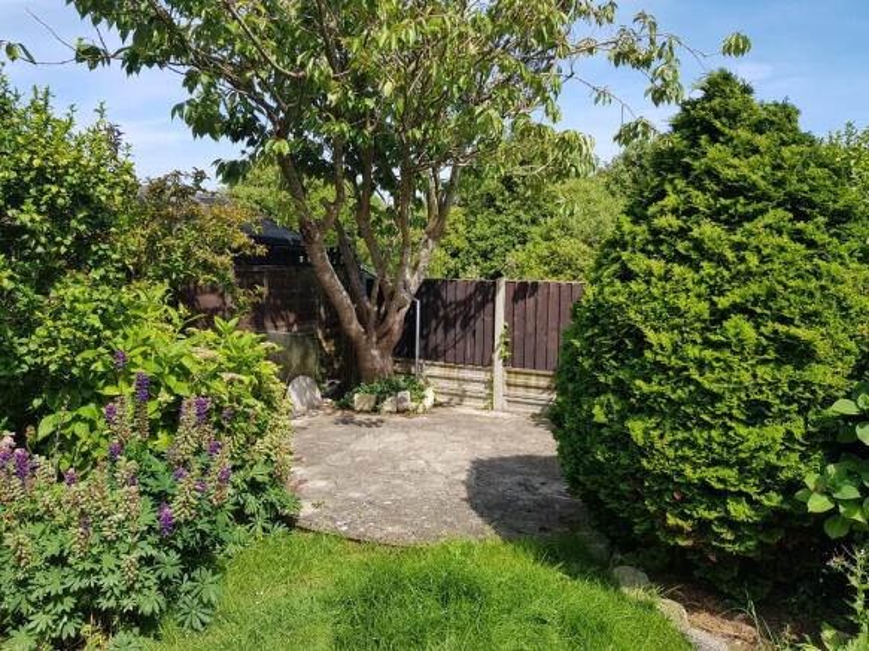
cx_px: 434
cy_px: 326
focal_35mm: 26
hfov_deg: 67.3
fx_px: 653
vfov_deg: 53.0
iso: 40
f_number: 1.7
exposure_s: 1/1304
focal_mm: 4.2
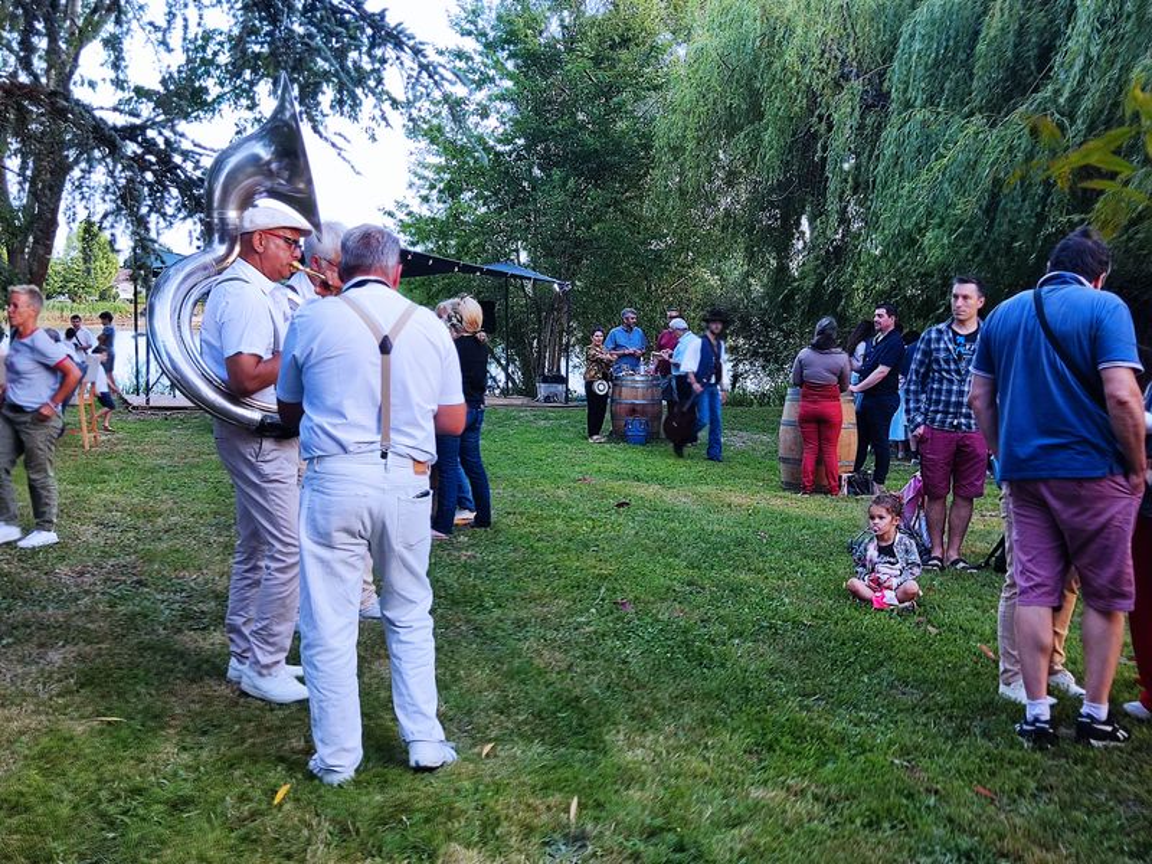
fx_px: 1265
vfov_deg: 37.7
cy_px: 432
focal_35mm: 38
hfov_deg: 49.0
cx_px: 576
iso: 53
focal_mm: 4.71
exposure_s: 1/100
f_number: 1.79
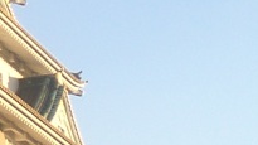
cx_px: -287
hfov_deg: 9.8
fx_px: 1381
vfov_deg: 6.0
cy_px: -37
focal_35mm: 202
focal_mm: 6.3
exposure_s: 1/320
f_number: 3.1
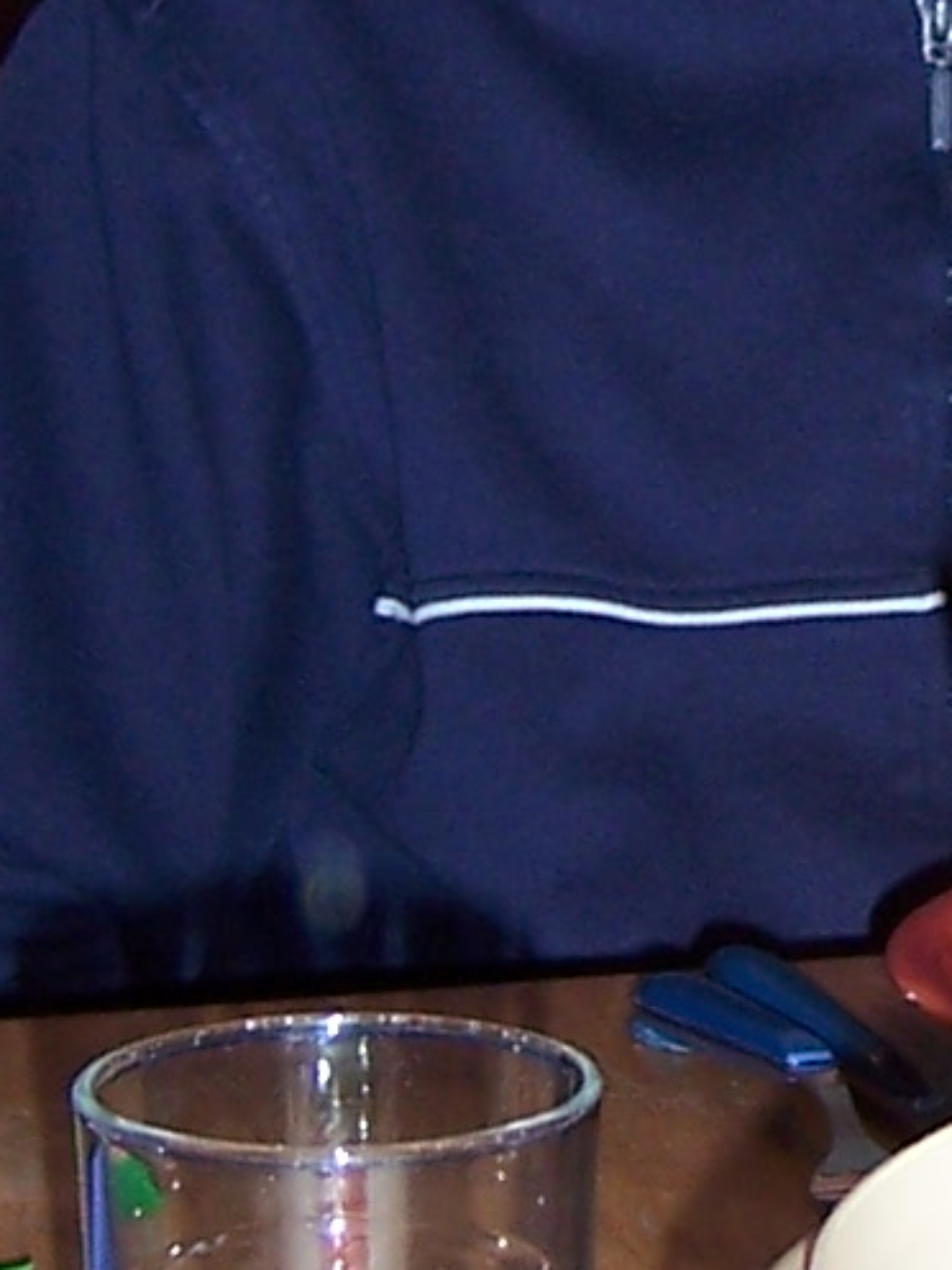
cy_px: -151
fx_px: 6857
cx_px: 1088
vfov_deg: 10.4
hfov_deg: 7.9
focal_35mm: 187
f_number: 2.8
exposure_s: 1/60
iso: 80
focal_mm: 6.2
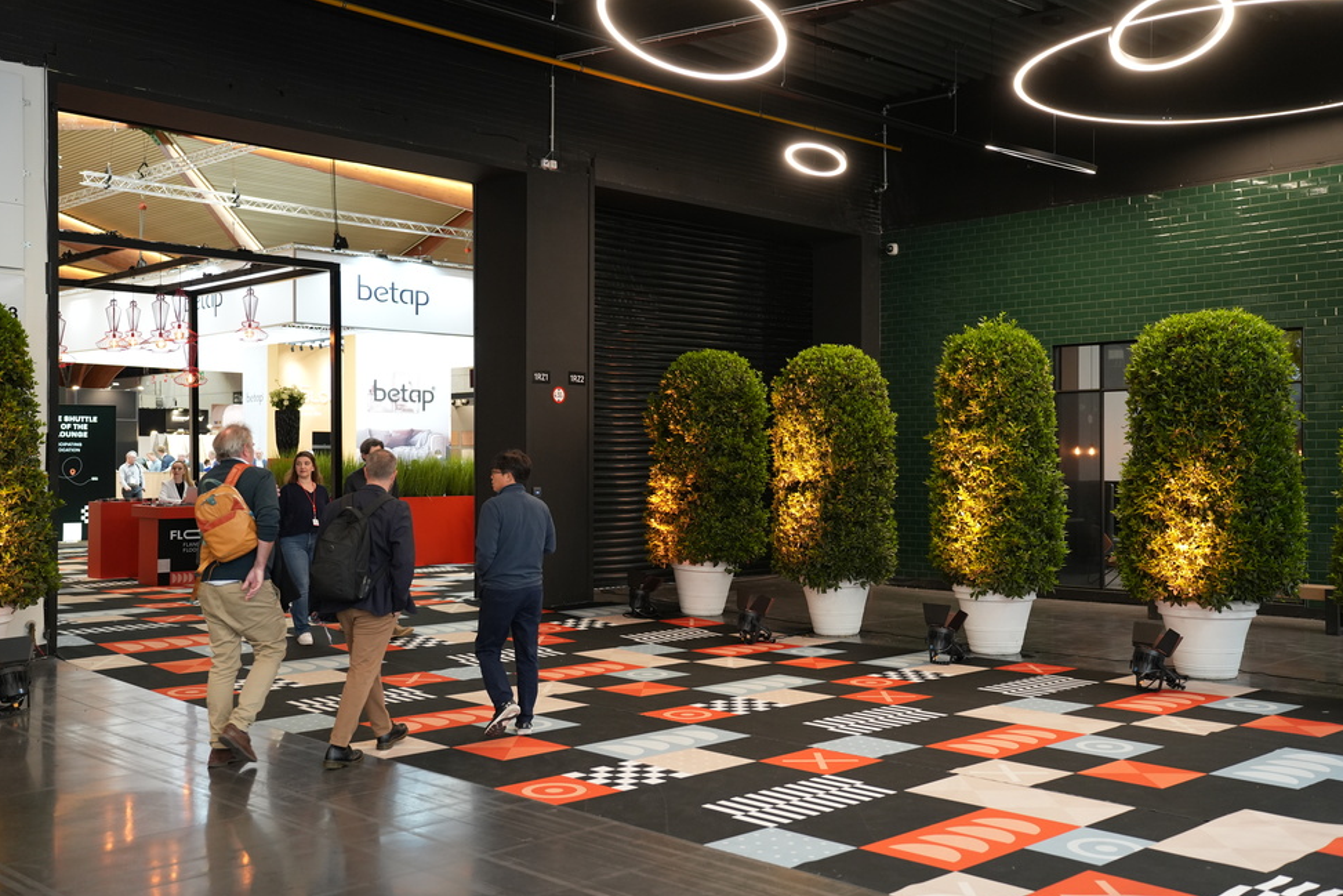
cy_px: 458
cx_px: 686
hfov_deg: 51.9
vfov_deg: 36.0
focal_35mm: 37
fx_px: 1380
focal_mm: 36
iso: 1600
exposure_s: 1/160
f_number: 2.8
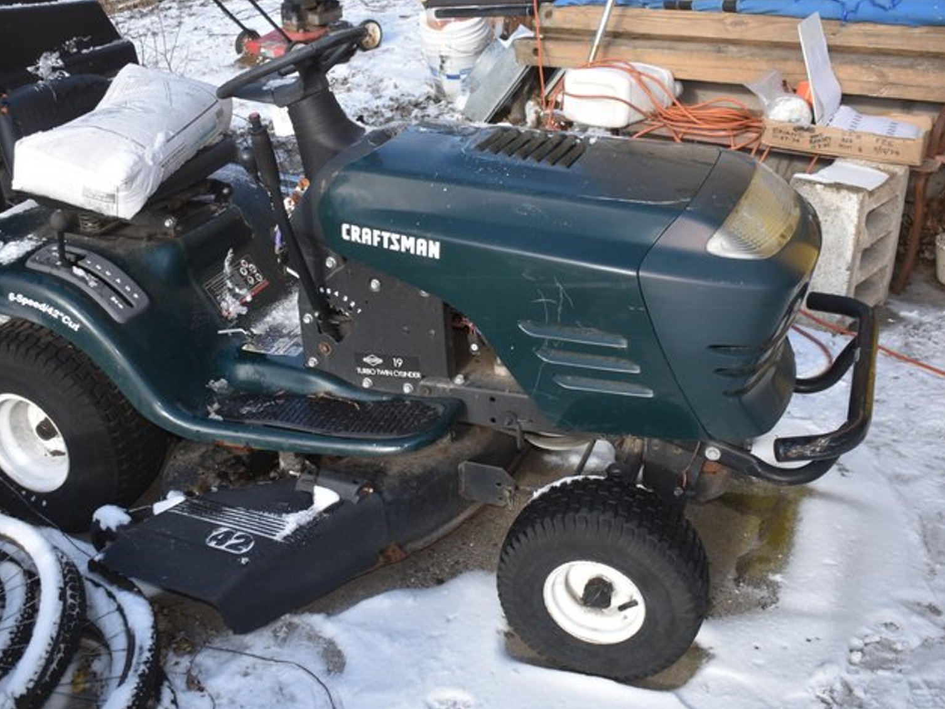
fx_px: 1025
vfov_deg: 38.2
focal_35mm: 38
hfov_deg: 49.4
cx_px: 413
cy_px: 354
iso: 100
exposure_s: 1/200
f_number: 5
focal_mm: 23
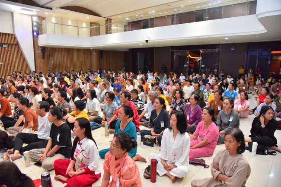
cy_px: 94
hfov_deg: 73.8
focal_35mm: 24
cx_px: 140
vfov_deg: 53.1
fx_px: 187
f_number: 4.5
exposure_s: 1/125
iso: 1600
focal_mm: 24
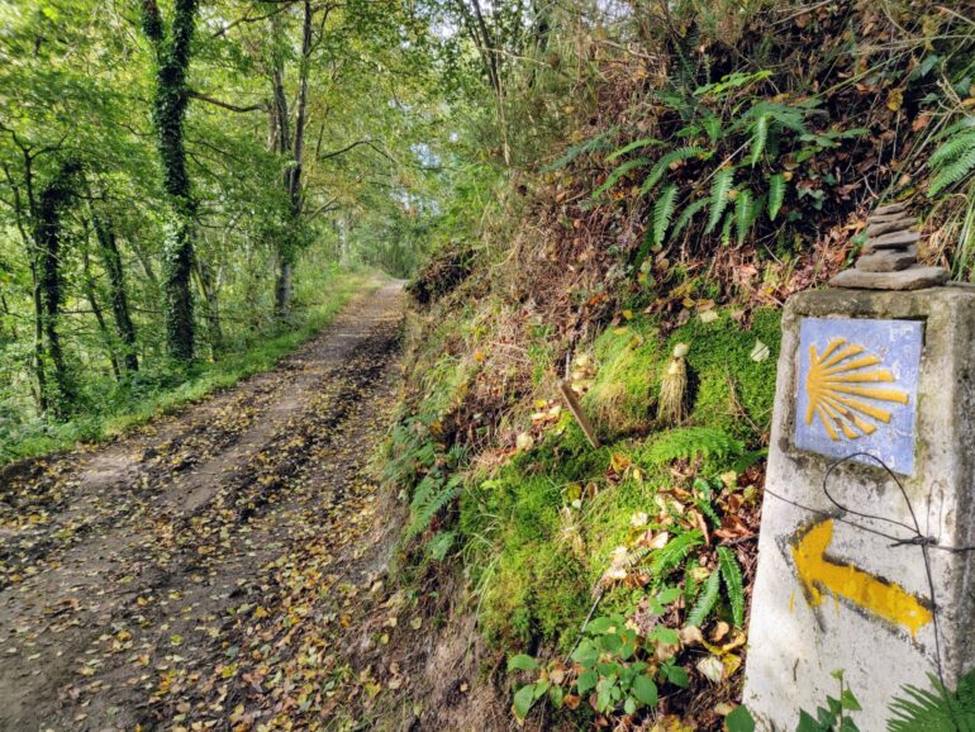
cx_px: 488
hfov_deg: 69.4
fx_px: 704
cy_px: 366
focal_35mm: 25
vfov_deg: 54.9
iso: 100
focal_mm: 4.25
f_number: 1.7
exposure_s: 1/111
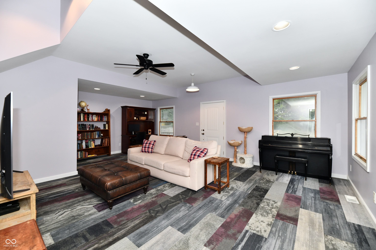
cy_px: 125
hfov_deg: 104.3
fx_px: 146
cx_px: 188
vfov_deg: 81.2
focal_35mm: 14
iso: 640
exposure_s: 1/60
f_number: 6.3
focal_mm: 14
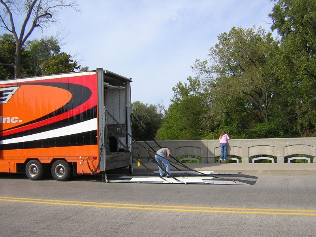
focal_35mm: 36
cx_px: 158
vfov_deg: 39.7
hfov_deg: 51.4
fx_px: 329
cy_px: 118
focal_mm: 4.7
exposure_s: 1/320
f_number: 5.2
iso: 100
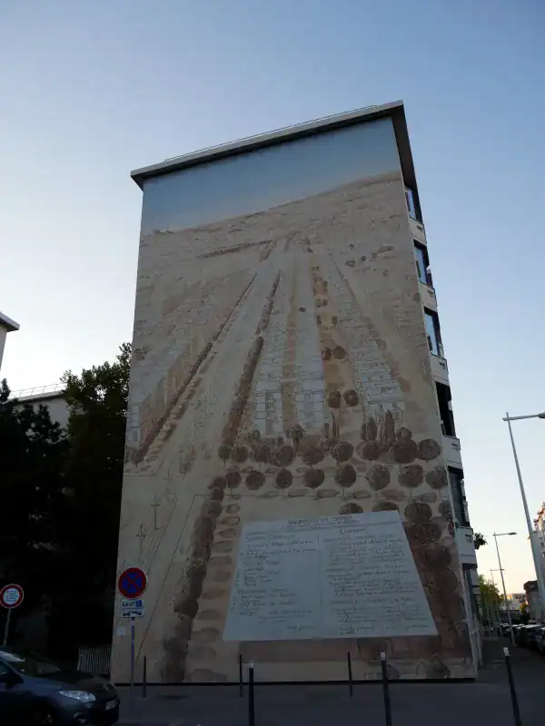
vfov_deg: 63.4
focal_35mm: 28
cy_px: 363
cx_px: 272
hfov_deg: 49.7
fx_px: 588
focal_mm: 14
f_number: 5
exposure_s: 1/200
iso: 200
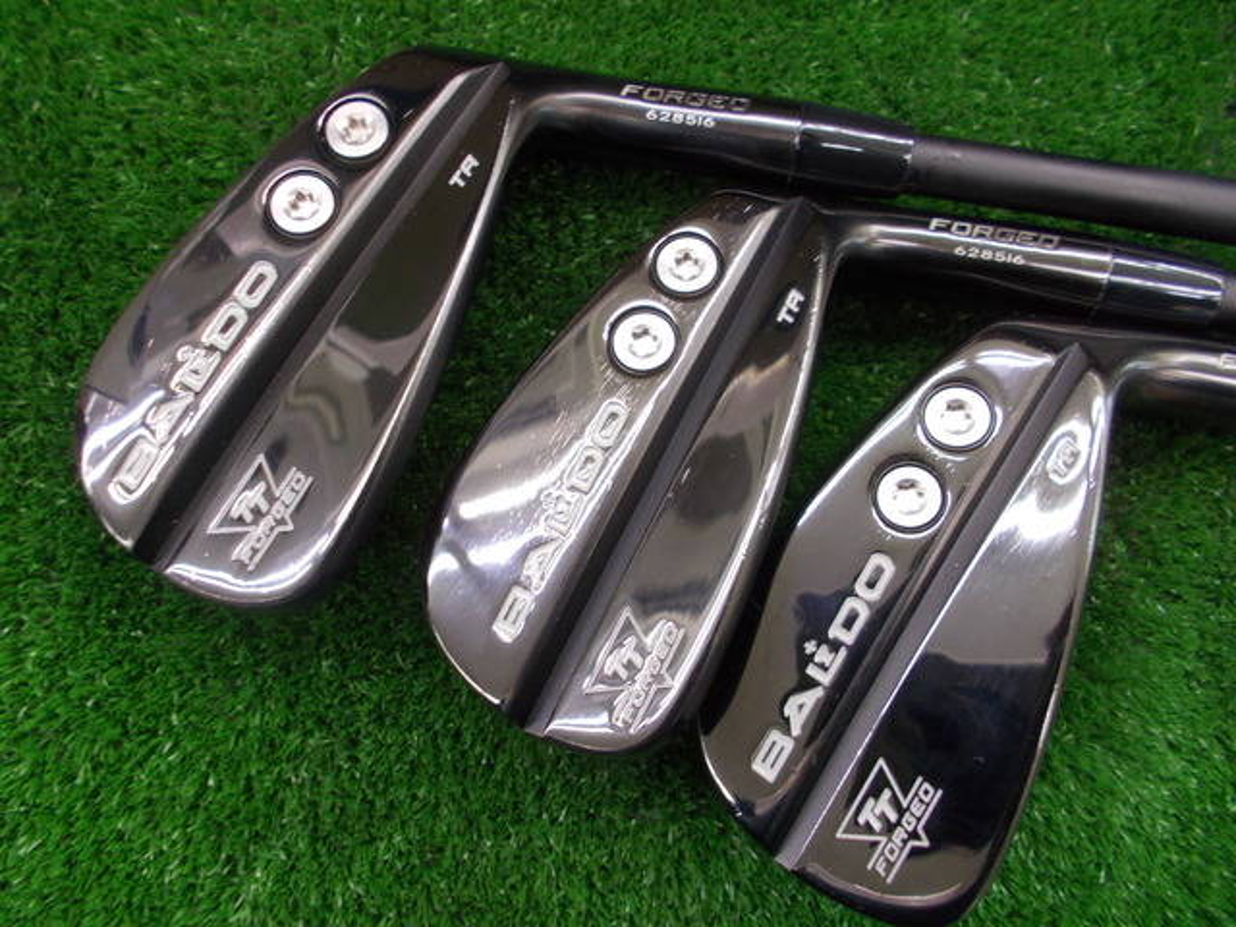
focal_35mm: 26
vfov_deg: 53.1
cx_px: 618
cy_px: 464
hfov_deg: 67.3
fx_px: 928
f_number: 3.2
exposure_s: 1/15
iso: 200
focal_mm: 4.6
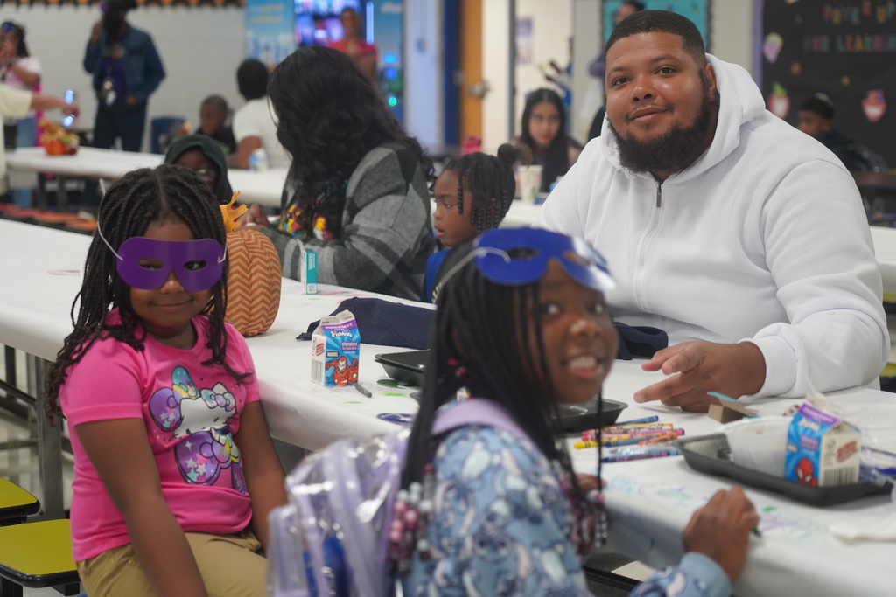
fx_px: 1817
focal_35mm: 73
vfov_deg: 18.7
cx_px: 448
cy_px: 298
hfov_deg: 27.7
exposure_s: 1/160
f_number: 4
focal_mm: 73
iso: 2500
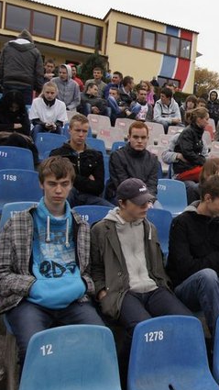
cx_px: 261
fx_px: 421
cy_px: 195
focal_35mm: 41
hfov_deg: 26.1
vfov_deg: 49.6
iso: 1600
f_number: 6.3
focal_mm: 17
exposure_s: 1/1600
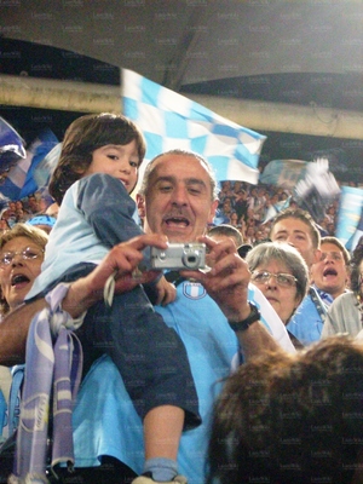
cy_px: 242
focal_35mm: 113
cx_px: 182
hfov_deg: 13.1
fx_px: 1580
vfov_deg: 17.4
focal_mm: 18.6
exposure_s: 1/30
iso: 800
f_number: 5.2
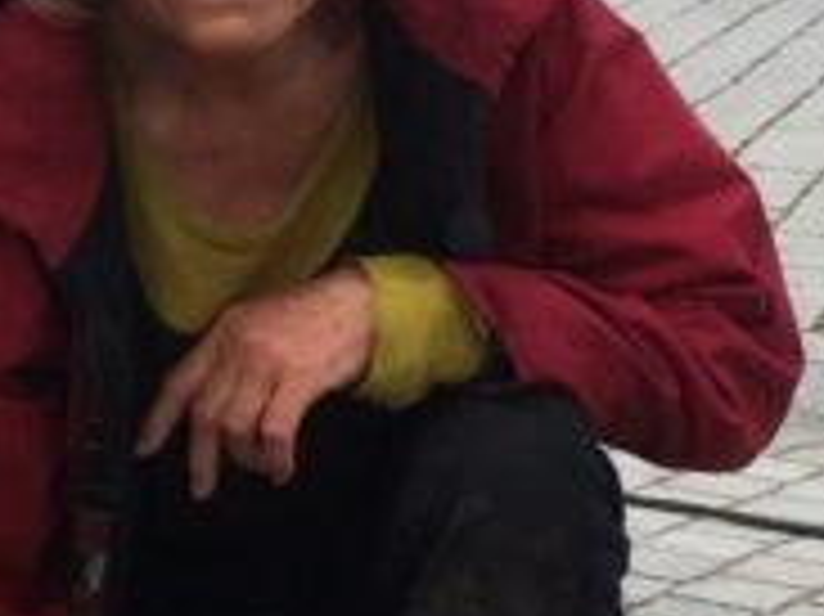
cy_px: 418
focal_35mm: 152
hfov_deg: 12.5
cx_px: -293
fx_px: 3616
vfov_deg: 9.7
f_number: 2.2
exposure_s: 1/1642
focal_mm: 4.15
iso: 32
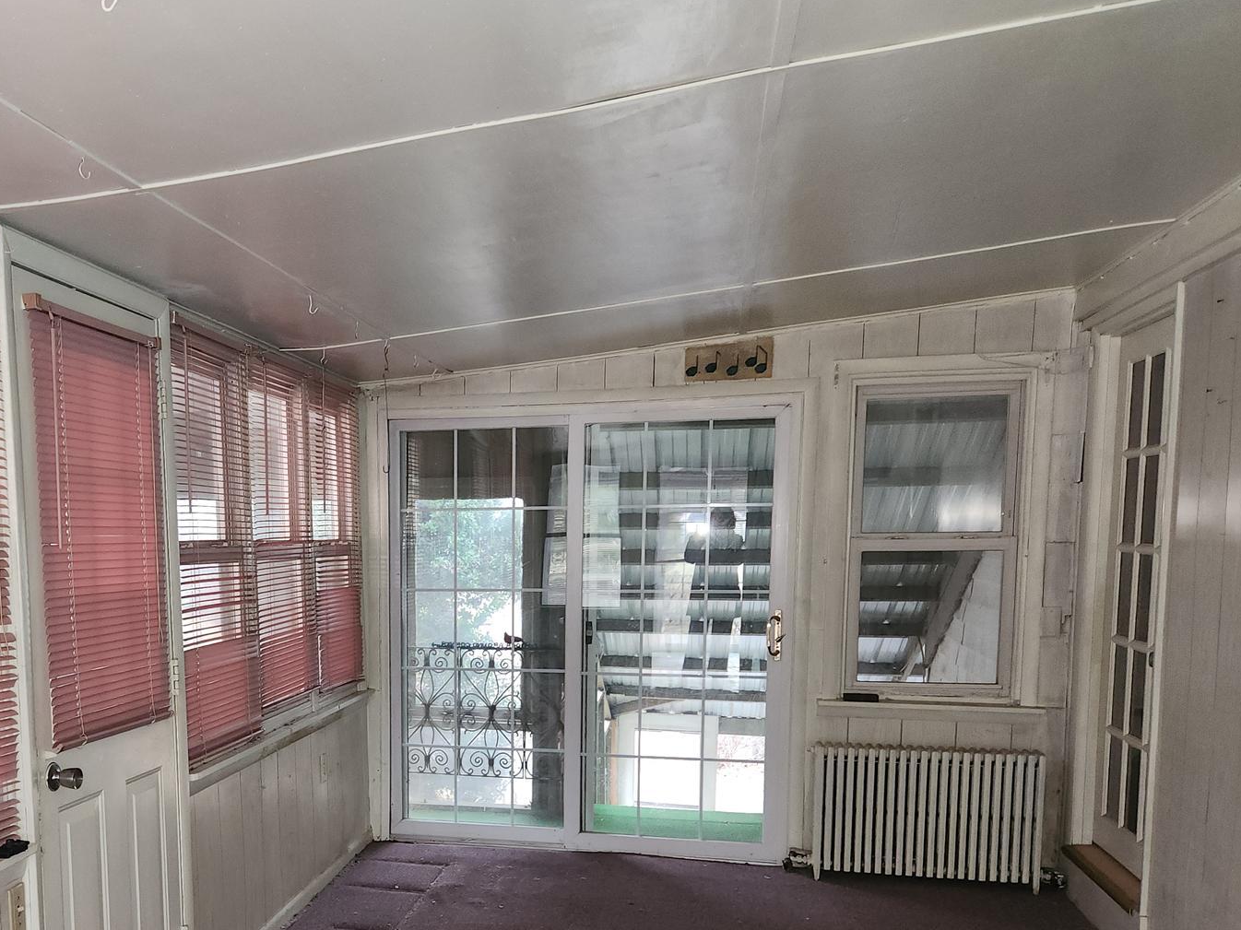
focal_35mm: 35
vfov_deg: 39.7
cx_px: 332
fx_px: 1255
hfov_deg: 50.7
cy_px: 687
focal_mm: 5.4
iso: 125
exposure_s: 1/12
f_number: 1.8
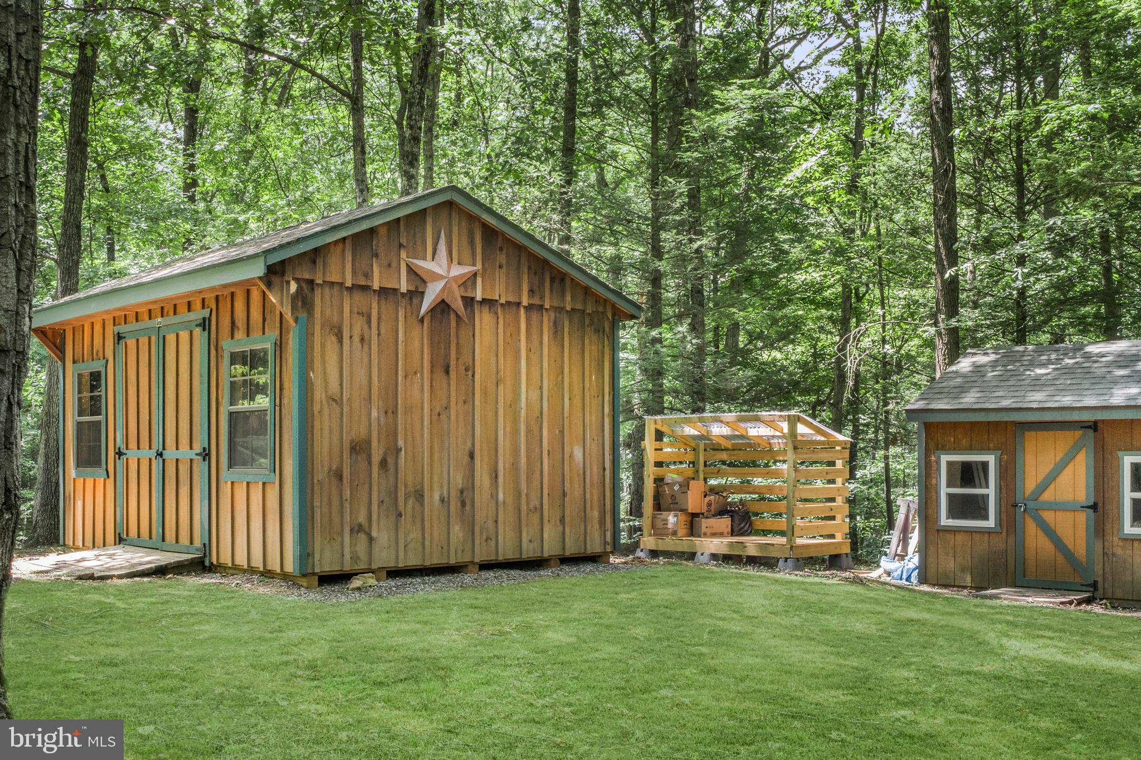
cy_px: 380
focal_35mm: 36
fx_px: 1141
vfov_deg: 36.9
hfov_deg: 53.1
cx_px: 570
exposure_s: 1/10
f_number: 16
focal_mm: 24
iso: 640
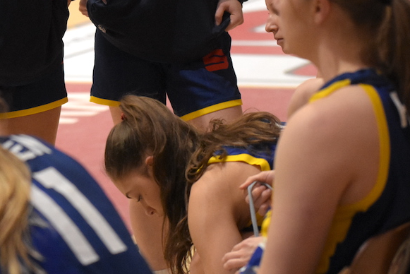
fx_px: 2108
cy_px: 129
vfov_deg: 7.4
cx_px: 66
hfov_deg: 11.1
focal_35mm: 185
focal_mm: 70
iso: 4000
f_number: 2.8
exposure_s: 1/800
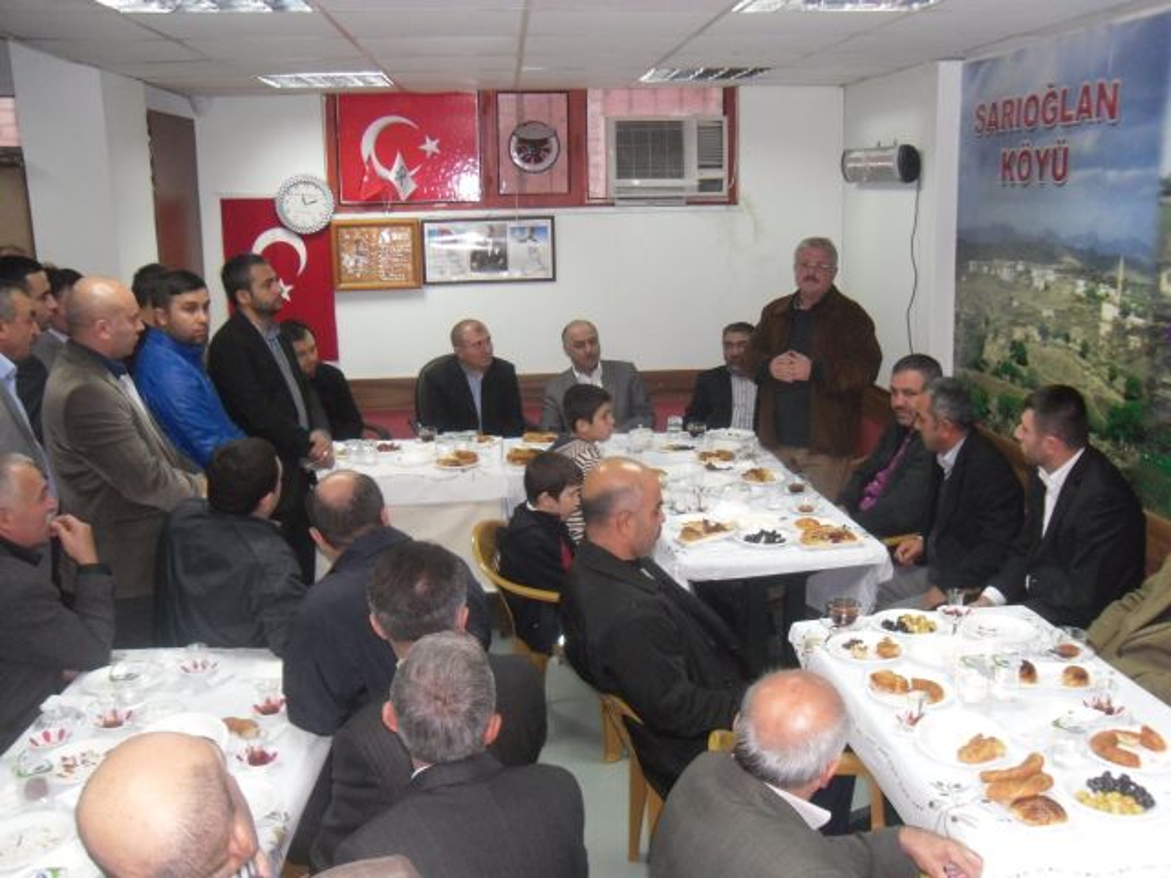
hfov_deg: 54.0
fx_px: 1150
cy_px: 439
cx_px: 586
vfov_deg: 41.8
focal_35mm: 34
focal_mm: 6
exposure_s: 1/45
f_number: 2.8
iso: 400
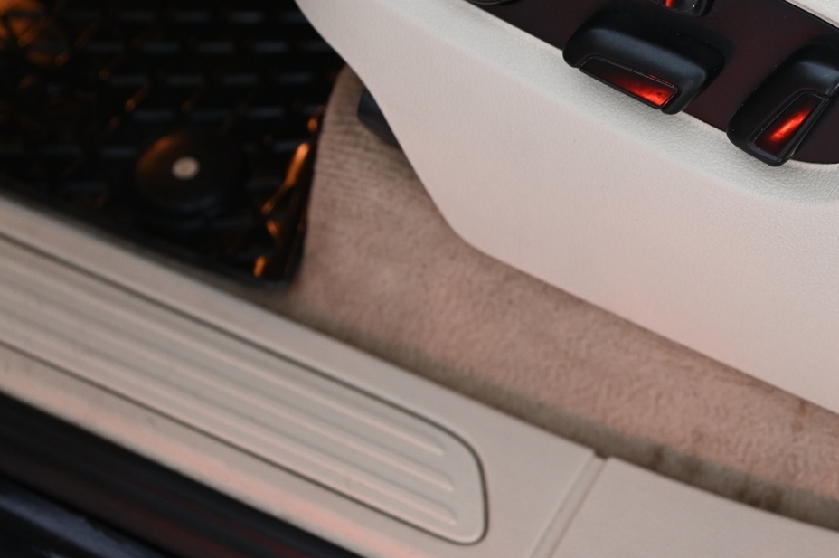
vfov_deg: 15.0
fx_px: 2119
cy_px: 190
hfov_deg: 22.0
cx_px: 694
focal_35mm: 91
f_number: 4
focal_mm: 52
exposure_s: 1/20
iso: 2000
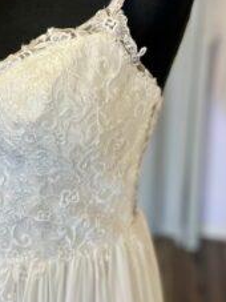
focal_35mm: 49
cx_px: 58
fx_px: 427
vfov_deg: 38.2
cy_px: 86
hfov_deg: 29.2
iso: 80
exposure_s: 1/100
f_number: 1.6
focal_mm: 4.2
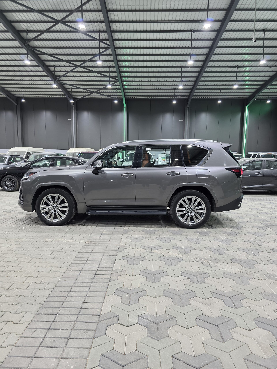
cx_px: 138
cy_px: 184
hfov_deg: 58.9
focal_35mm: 23
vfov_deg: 73.9
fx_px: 245
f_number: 1.7
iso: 200
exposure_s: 1/120
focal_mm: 6.3
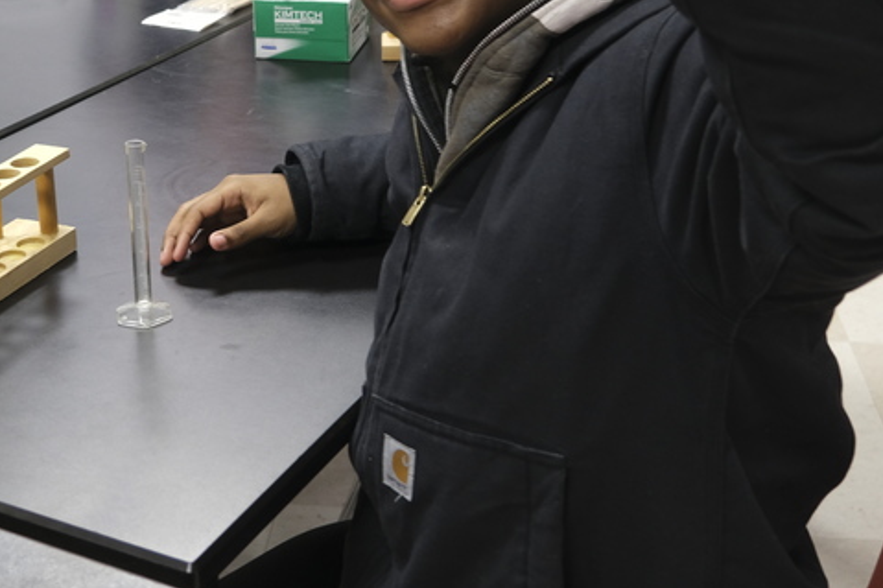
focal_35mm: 62
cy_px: -25
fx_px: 1520
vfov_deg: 21.0
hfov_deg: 32.1
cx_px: 293
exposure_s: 1/27
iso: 800
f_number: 4
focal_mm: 19.2
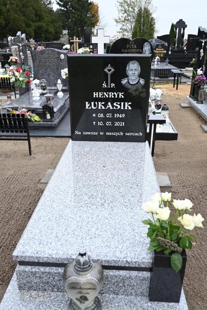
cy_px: 155
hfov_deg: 43.7
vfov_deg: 61.9
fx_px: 258
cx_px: 104
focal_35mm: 30
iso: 200
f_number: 4
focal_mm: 30
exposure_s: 1/250
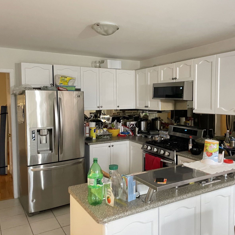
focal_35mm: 31
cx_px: 140
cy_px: 117
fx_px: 238
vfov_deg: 52.5
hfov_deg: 52.2
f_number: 1.6
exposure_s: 1/30
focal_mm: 4.2
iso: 640
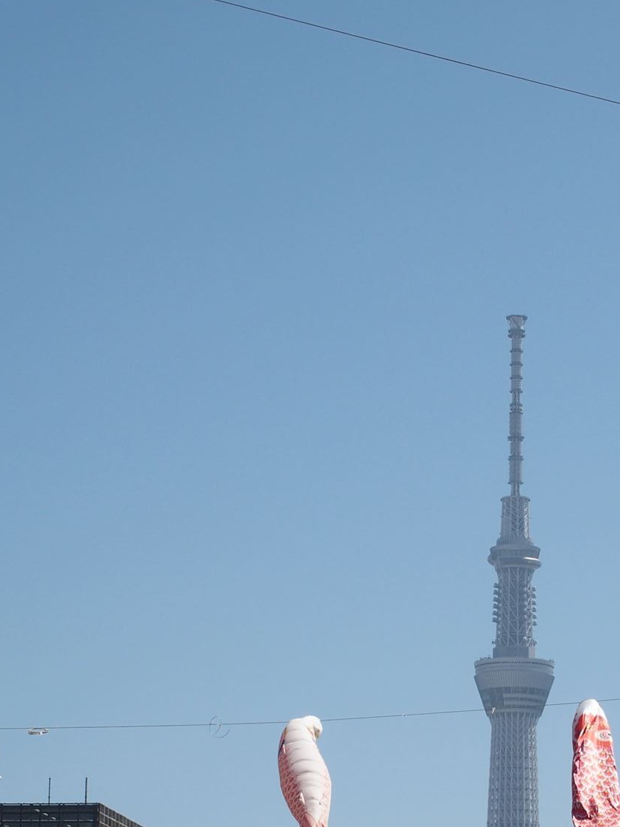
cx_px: 466
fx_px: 3010
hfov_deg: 11.7
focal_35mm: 126
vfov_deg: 15.5
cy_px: 703
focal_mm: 14.5
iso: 100
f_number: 5
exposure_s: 1/800
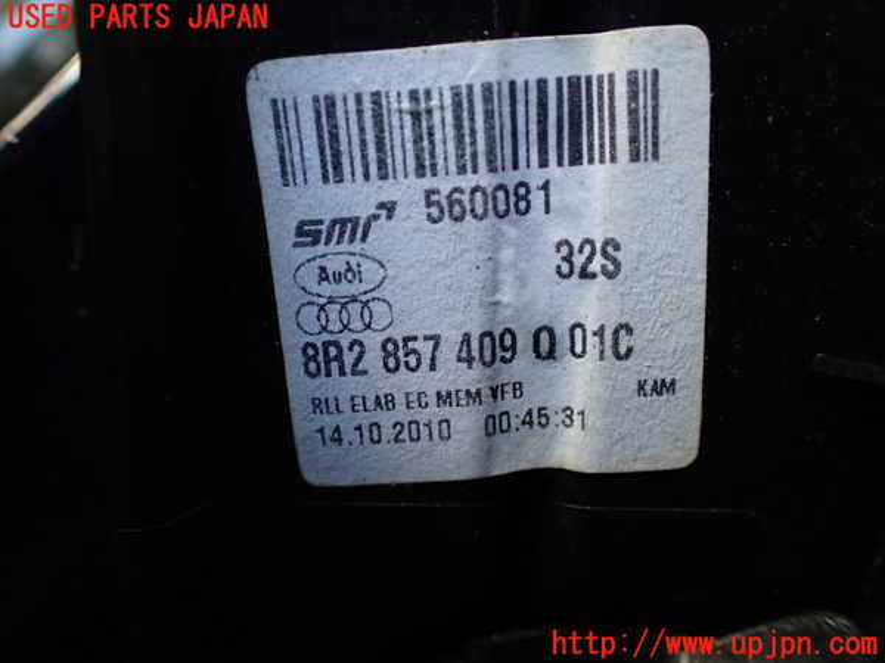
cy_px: 332
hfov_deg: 60.0
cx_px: 442
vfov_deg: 46.8
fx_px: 767
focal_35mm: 30
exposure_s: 1/125
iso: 250
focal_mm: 5.4
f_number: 2.3
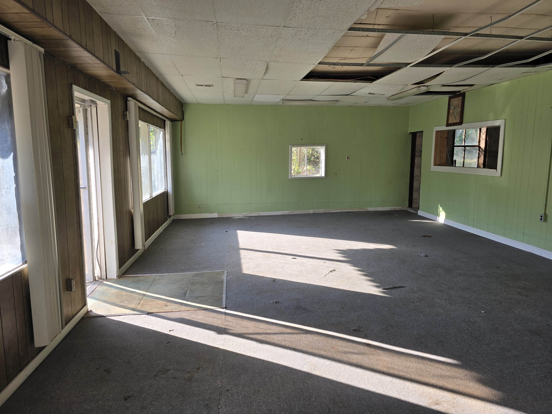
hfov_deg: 73.9
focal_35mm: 23
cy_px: 207
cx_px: 276
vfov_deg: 58.9
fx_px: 367
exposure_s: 1/180
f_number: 1.7
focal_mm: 6.3
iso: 25
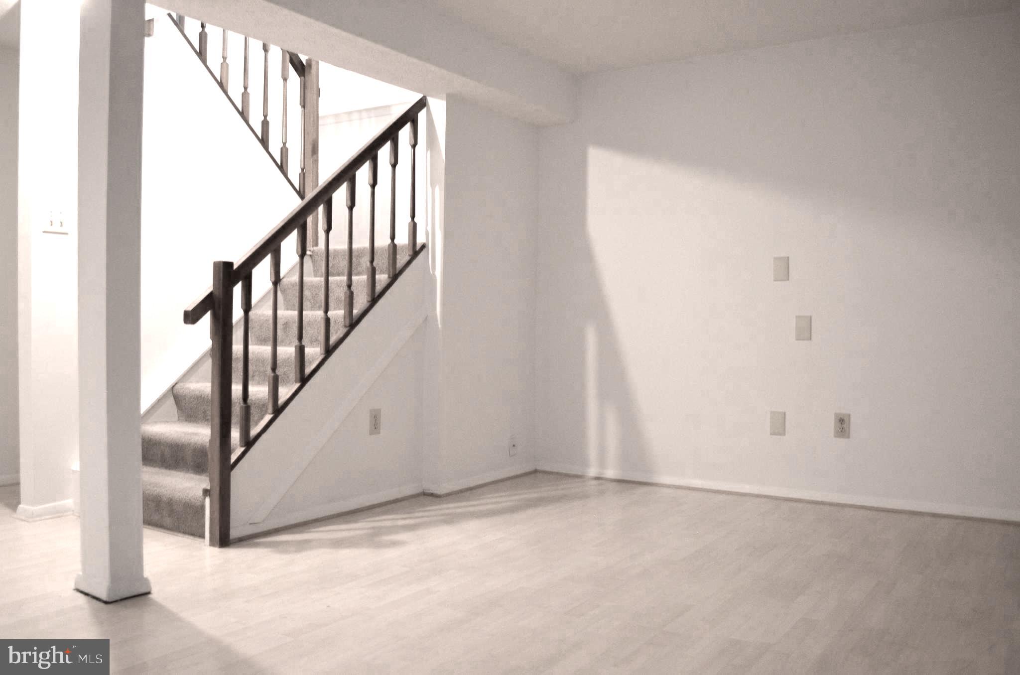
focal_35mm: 30
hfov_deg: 62.0
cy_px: 338
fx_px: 848
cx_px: 510
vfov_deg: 43.4
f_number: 3.8
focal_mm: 20
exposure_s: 1/30
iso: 1000
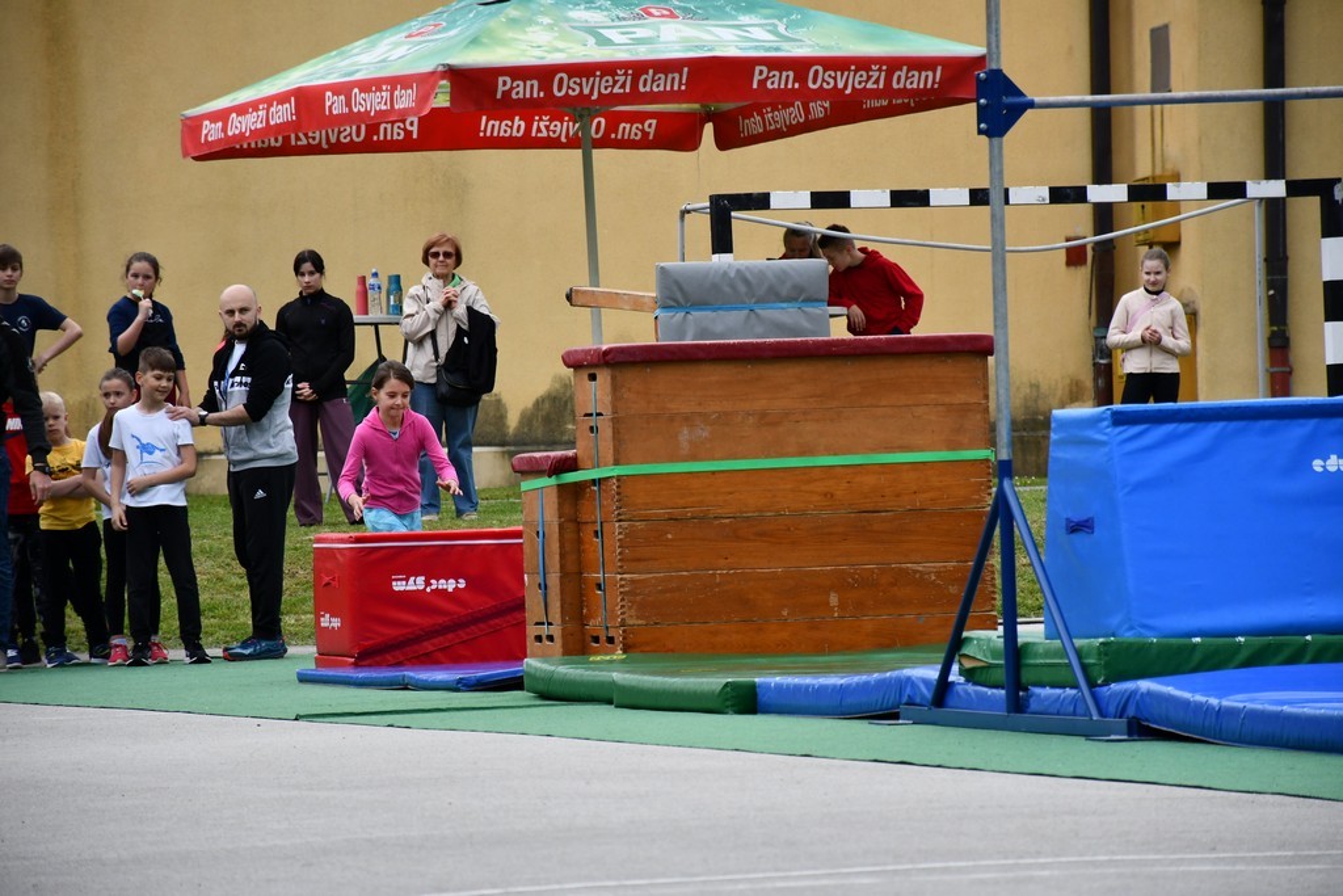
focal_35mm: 210
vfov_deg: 6.5
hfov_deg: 9.8
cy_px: 448
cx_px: 672
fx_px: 7835
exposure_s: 1/1000
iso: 640
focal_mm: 140
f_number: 5.6
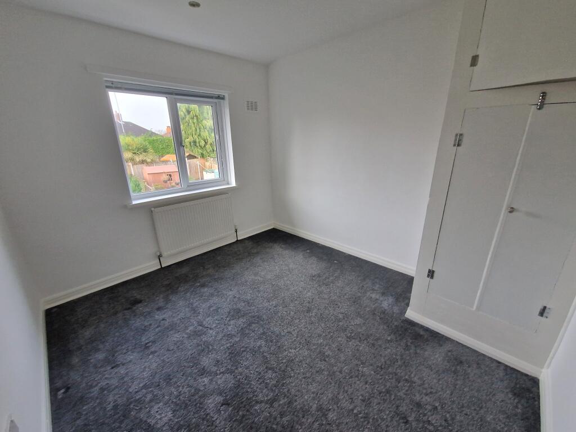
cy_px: 216
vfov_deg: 89.9
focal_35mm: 13
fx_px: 216
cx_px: 288
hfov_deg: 106.2
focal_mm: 2.2
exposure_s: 1/50
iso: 200
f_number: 2.2
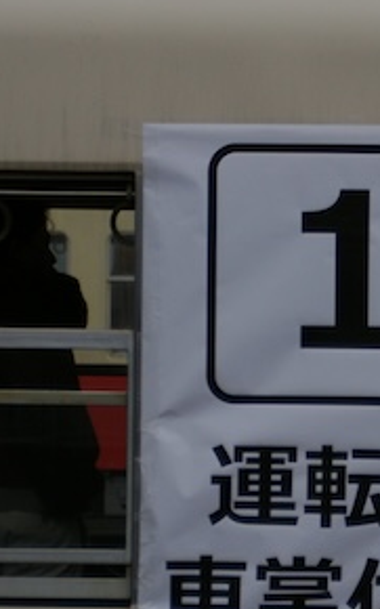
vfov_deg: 7.8
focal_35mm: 269
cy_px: 408
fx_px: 4463
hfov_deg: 4.9
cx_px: 353
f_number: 5.6
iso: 400
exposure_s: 1/1500
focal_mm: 85
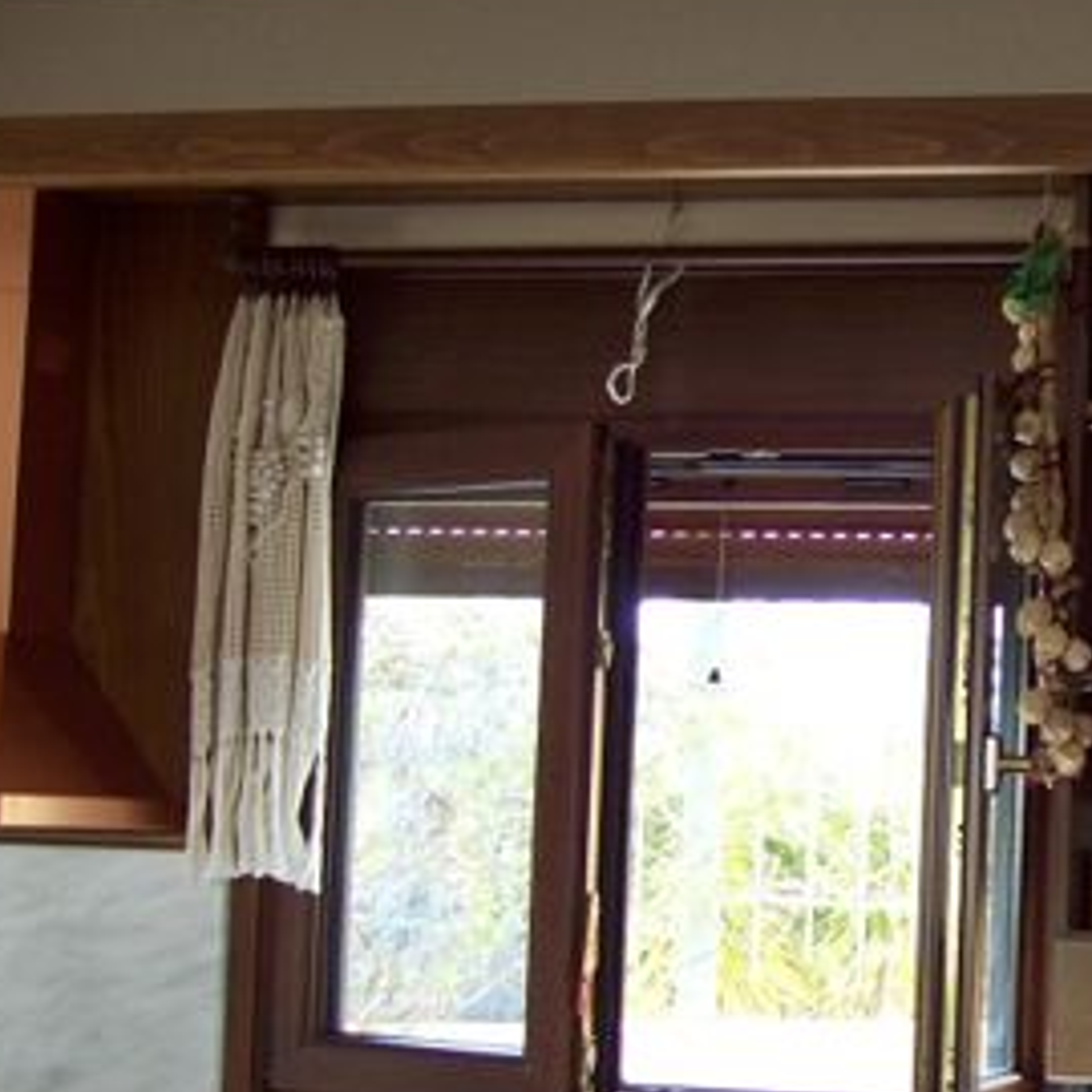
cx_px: 1041
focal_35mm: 83
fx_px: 2962
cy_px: 692
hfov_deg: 20.3
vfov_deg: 20.8
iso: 80
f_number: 2.7
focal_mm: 6
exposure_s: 1/78.4
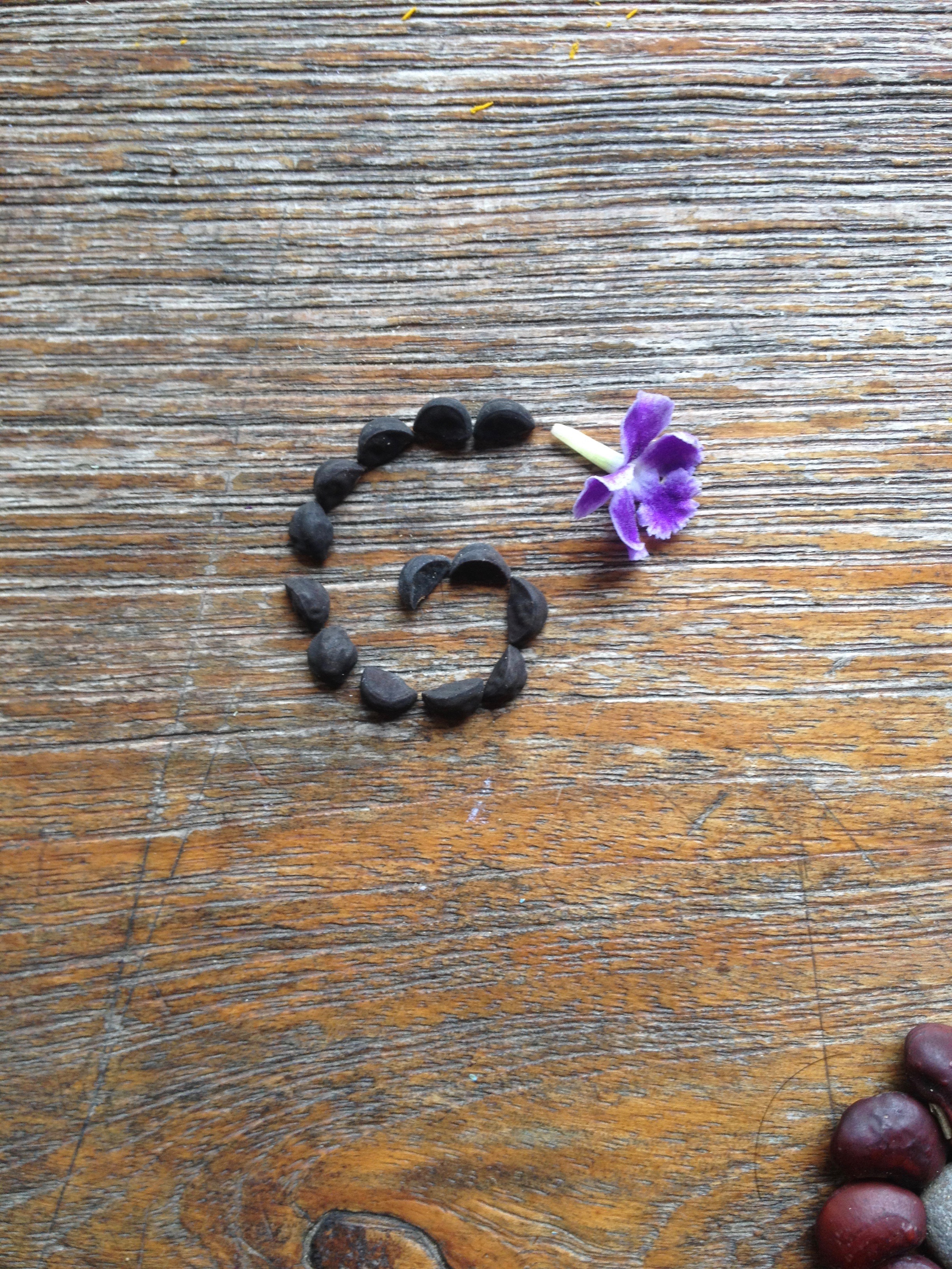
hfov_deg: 40.7
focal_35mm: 35
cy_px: 634
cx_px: 476
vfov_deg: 52.6
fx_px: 1283
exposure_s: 1/60
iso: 64
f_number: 2.4
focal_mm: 4.28
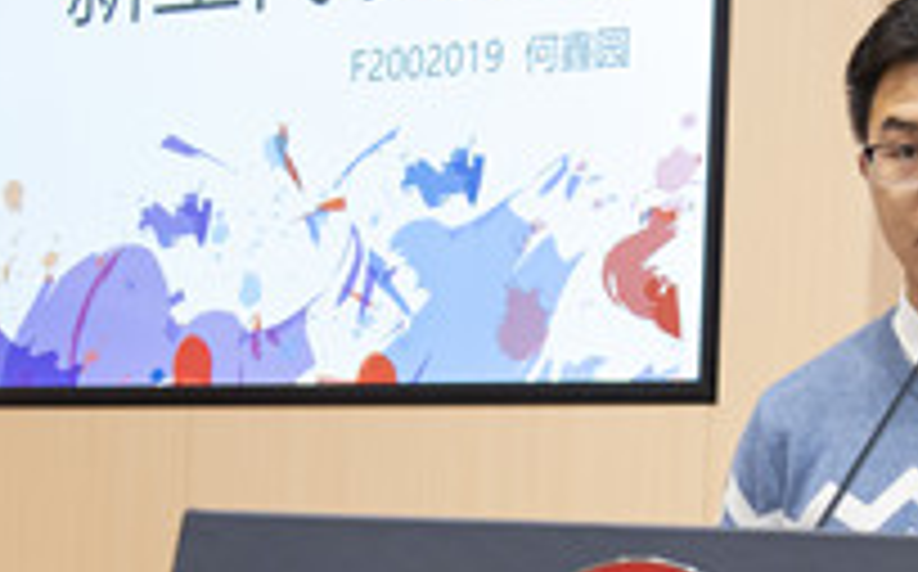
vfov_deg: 11.4
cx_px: 648
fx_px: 2849
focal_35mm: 114
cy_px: 432
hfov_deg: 18.2
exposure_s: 1/125
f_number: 4
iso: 1600
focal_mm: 38
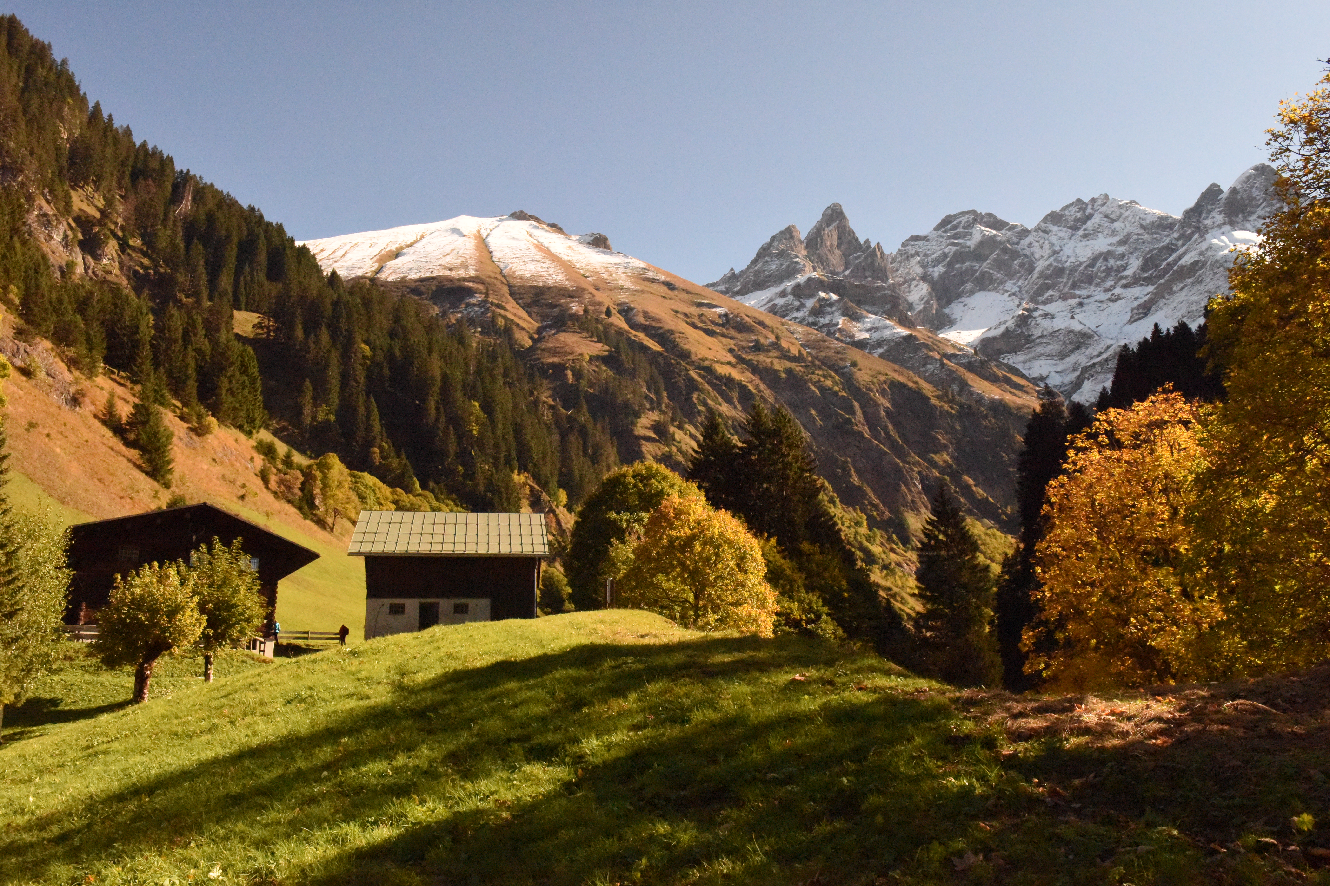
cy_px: 443
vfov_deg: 45.0
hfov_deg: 63.7
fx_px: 1071
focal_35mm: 29
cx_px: 665
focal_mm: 29
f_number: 13
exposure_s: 1/6400
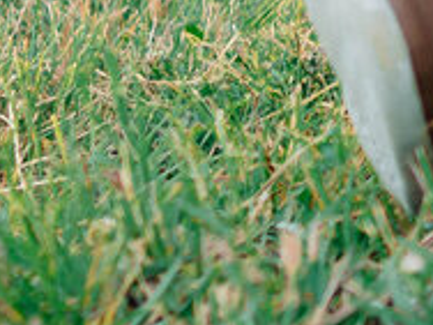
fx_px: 8706
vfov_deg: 2.1
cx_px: 1518
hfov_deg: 2.8
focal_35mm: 696
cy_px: -656
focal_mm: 85
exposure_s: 1/640
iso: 320
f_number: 3.2
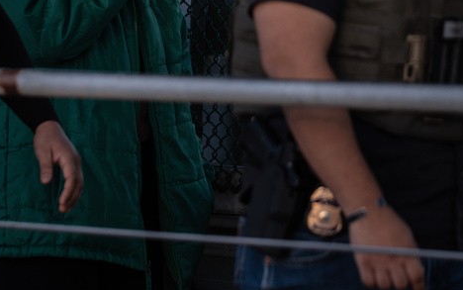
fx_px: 5630
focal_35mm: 446
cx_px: 143
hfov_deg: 4.7
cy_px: -19
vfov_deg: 2.9
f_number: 2.8
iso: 125
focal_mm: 200
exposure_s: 1/800
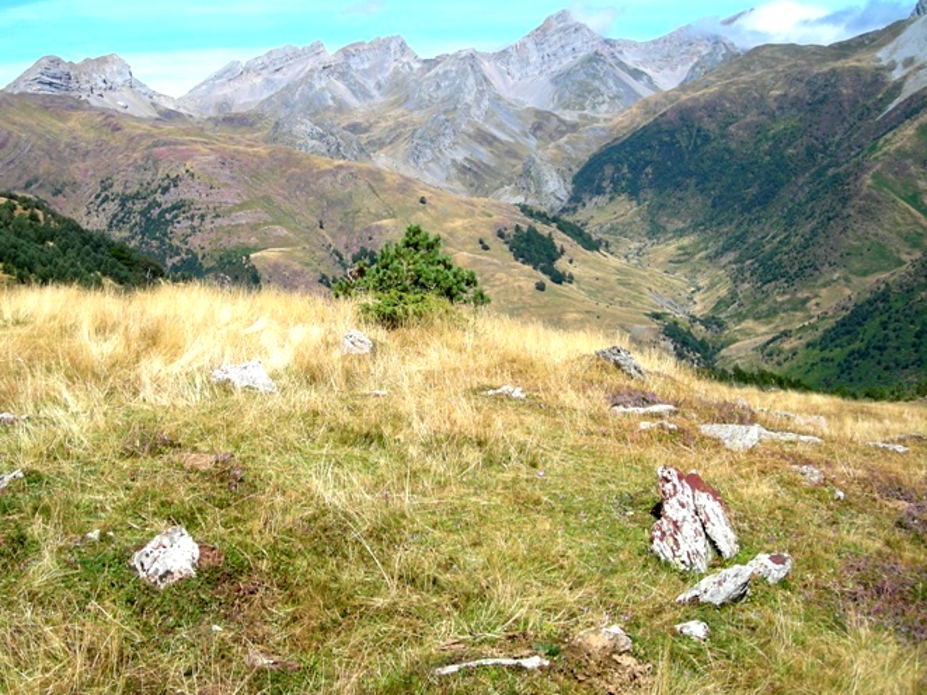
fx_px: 1232
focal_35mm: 46
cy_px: 324
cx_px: 374
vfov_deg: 31.5
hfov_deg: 41.1
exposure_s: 1/176
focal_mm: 6.3
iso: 50
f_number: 6.4
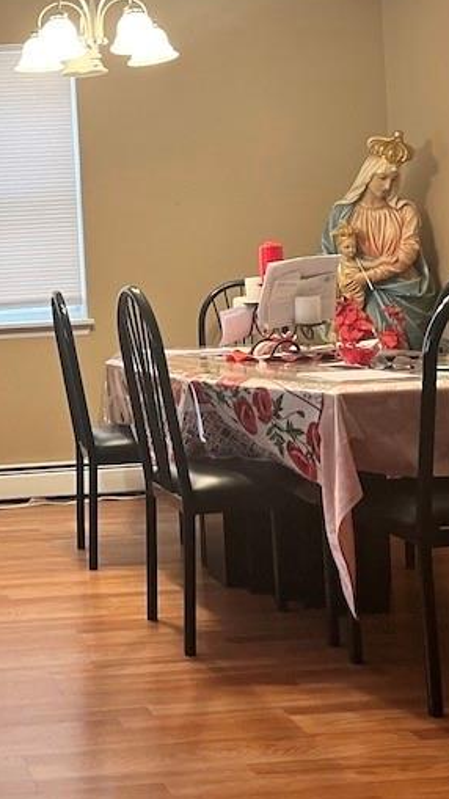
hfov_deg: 19.9
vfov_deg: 36.4
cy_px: 306
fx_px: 1207
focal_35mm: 57
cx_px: -80
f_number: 1.6
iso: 160
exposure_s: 1/60
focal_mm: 5.1
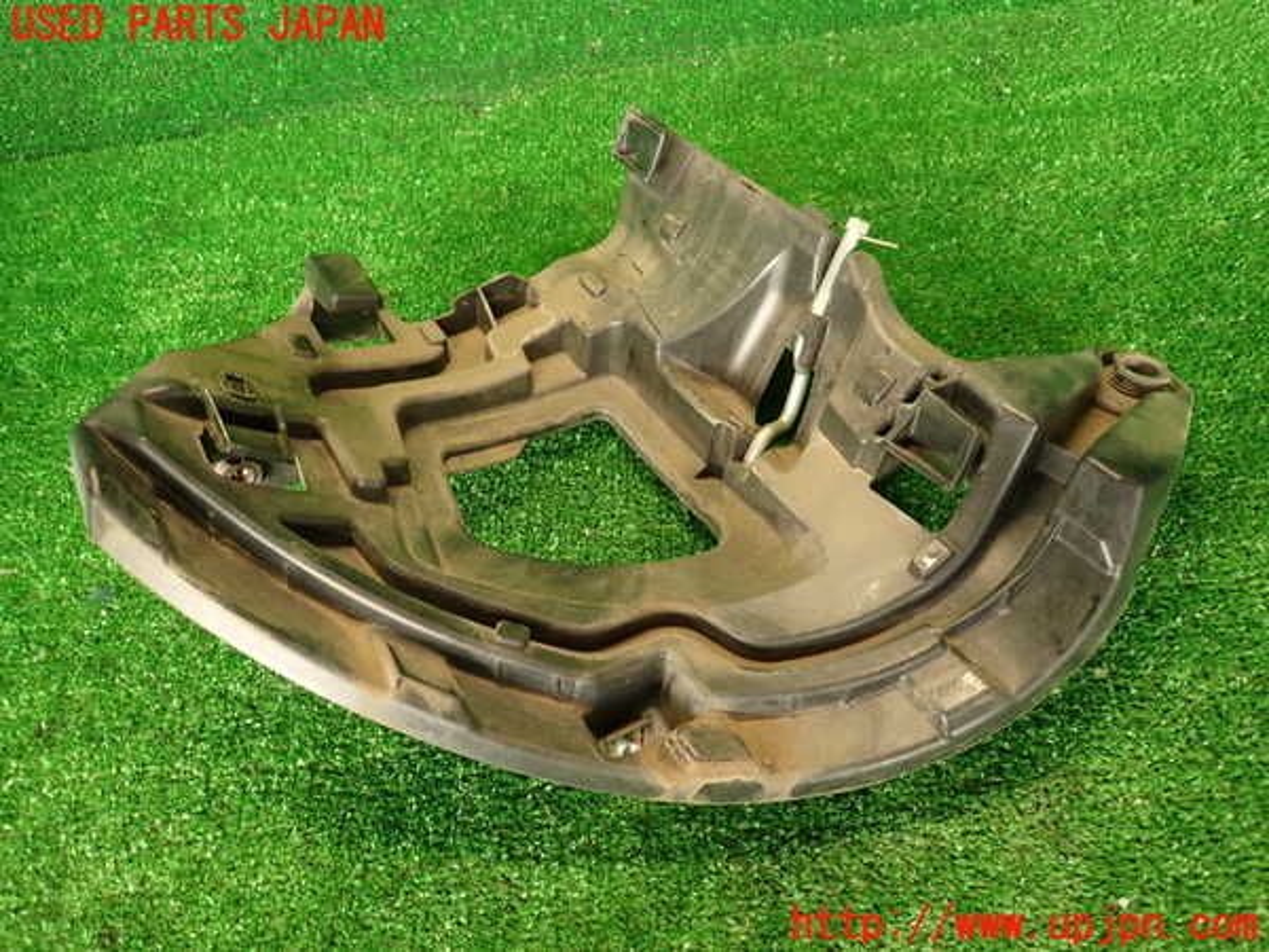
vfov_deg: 54.9
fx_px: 916
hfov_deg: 69.4
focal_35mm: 25
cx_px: 634
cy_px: 476
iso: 200
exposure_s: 1/30
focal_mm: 4.5
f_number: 2
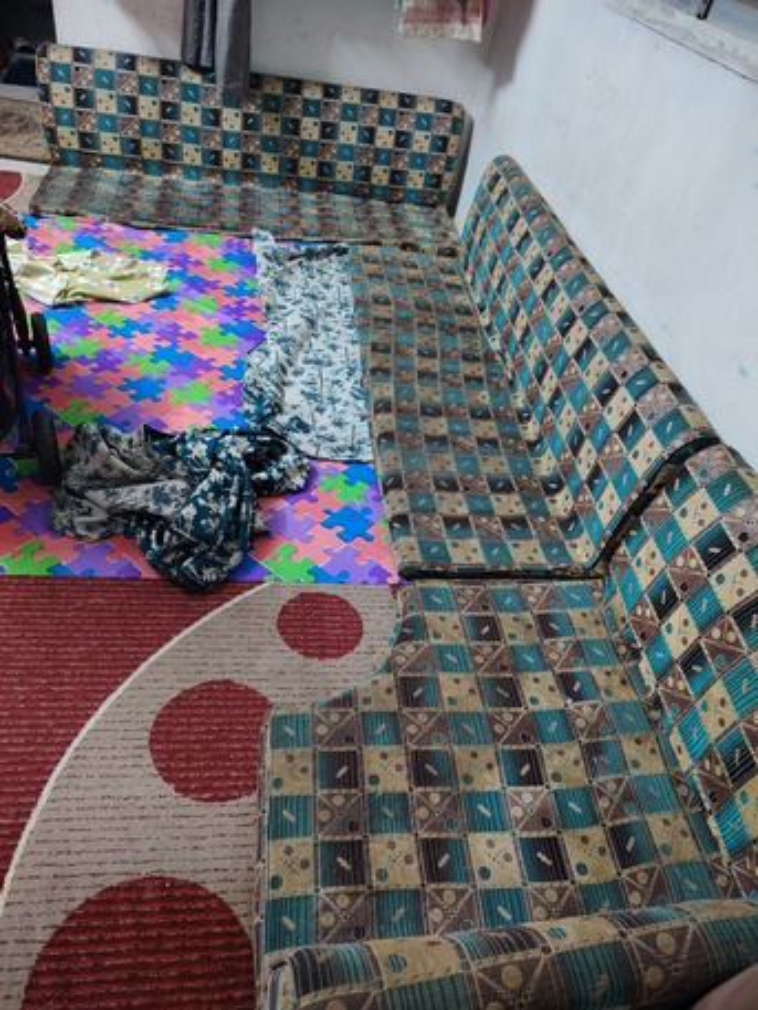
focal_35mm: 24
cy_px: 505
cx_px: 379
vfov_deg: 71.6
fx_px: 700
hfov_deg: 56.8
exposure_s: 1/25
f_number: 1.75
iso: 2056
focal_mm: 5.25
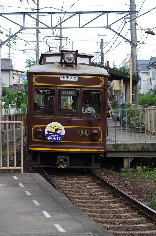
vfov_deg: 19.5
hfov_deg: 13.0
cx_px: 78
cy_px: 118
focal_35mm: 105
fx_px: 686
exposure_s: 1/200
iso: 100
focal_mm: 70
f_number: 4
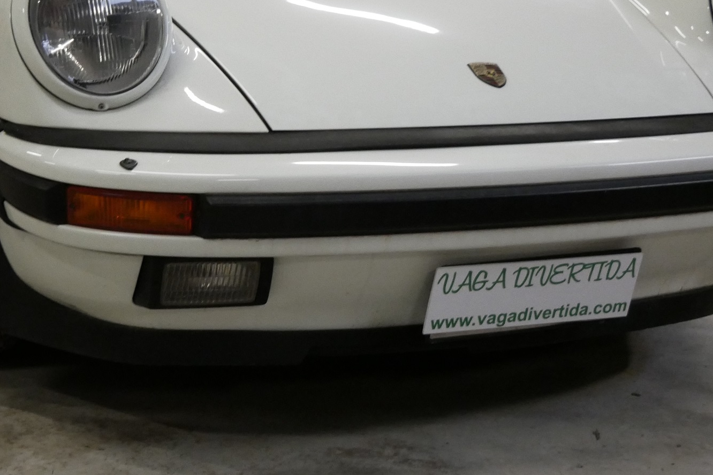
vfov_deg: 18.2
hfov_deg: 26.7
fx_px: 1485
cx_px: 205
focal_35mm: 75
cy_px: 181
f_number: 4.1
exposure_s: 1/125
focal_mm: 20
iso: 2000
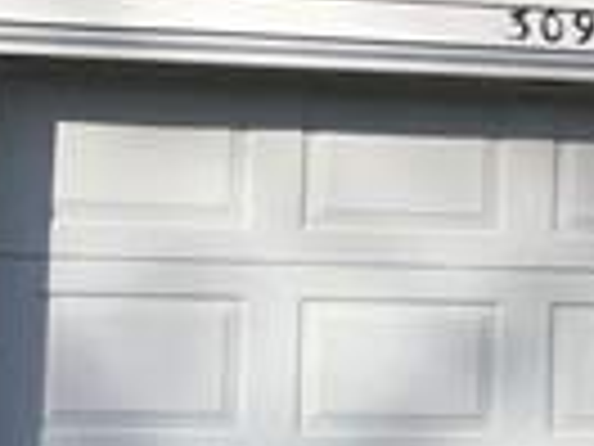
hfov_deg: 7.9
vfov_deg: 6.8
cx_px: 1778
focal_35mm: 218
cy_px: 266
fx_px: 3741
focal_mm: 4
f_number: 1.8
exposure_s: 1/2000
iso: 20
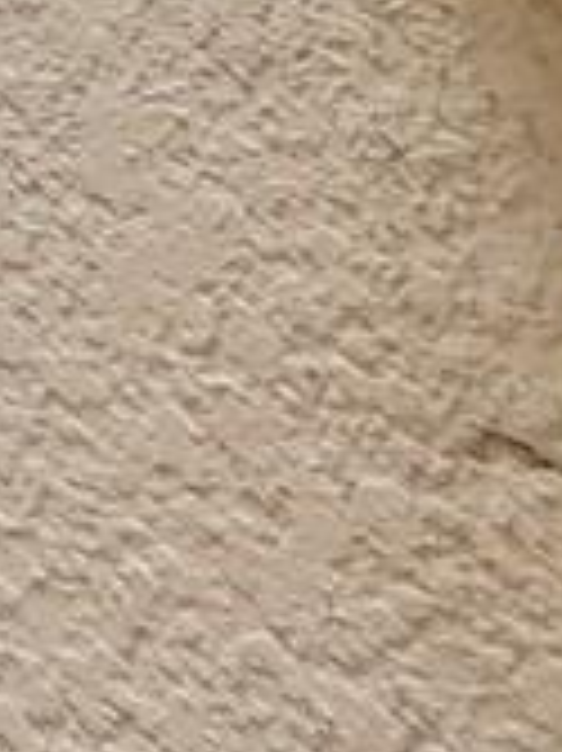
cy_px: -527
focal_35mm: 134
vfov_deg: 13.5
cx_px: -1250
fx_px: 2904
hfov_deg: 8.7
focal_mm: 7
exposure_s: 1/60
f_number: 4
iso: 250
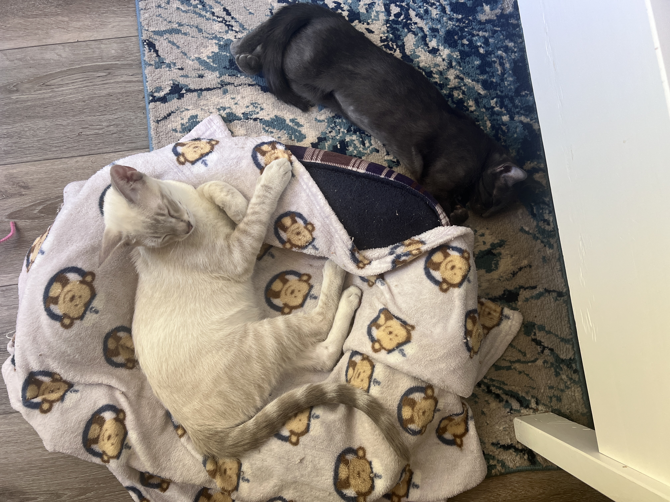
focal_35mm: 26
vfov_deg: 53.1
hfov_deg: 67.3
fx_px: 503
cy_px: 251
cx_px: 335
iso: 125
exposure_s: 1/115
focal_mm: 5.7
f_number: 1.5
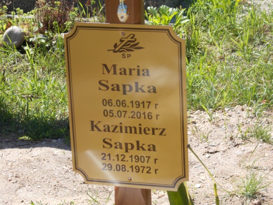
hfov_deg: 15.2
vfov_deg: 11.4
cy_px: 102
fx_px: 1025
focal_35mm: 130
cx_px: 136
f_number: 6.5
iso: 80
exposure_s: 1/125
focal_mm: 23
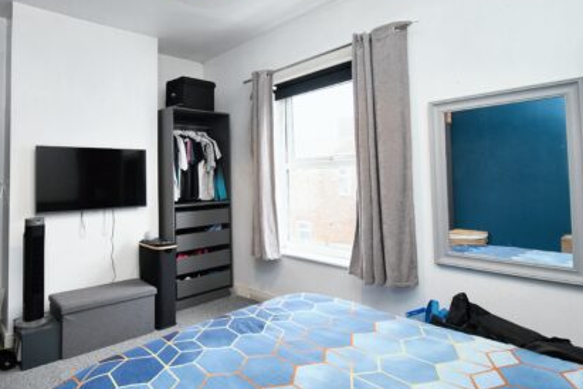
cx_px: 226
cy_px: 163
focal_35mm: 21
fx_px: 340
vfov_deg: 59.2
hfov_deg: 80.0
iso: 560
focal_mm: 10
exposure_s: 1/30
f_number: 4.5
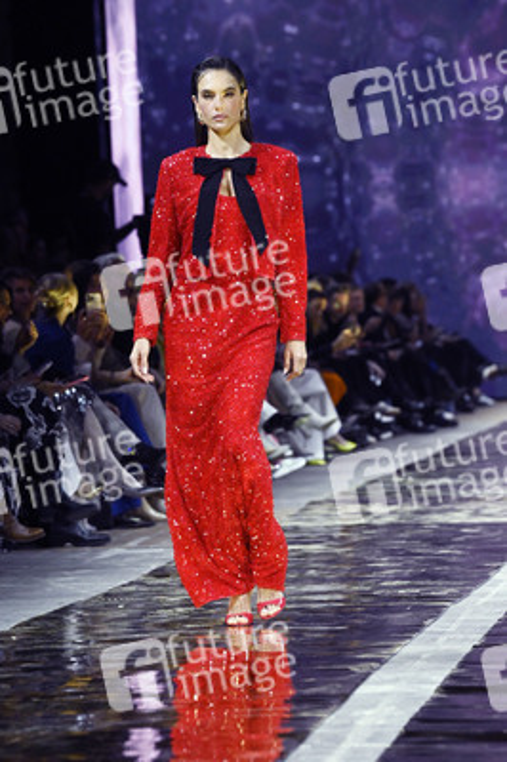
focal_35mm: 200
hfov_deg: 6.9
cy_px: 381
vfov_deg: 10.3
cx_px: 254
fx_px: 4232
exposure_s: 1/400
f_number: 6.3
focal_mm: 200
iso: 5000
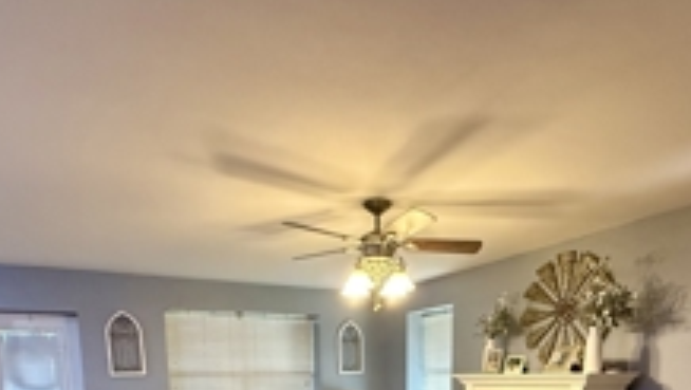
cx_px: 368
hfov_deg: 67.8
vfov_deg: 34.1
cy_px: 460
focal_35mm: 28
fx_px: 513
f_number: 2.2
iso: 800
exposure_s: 1/60
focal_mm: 2.22
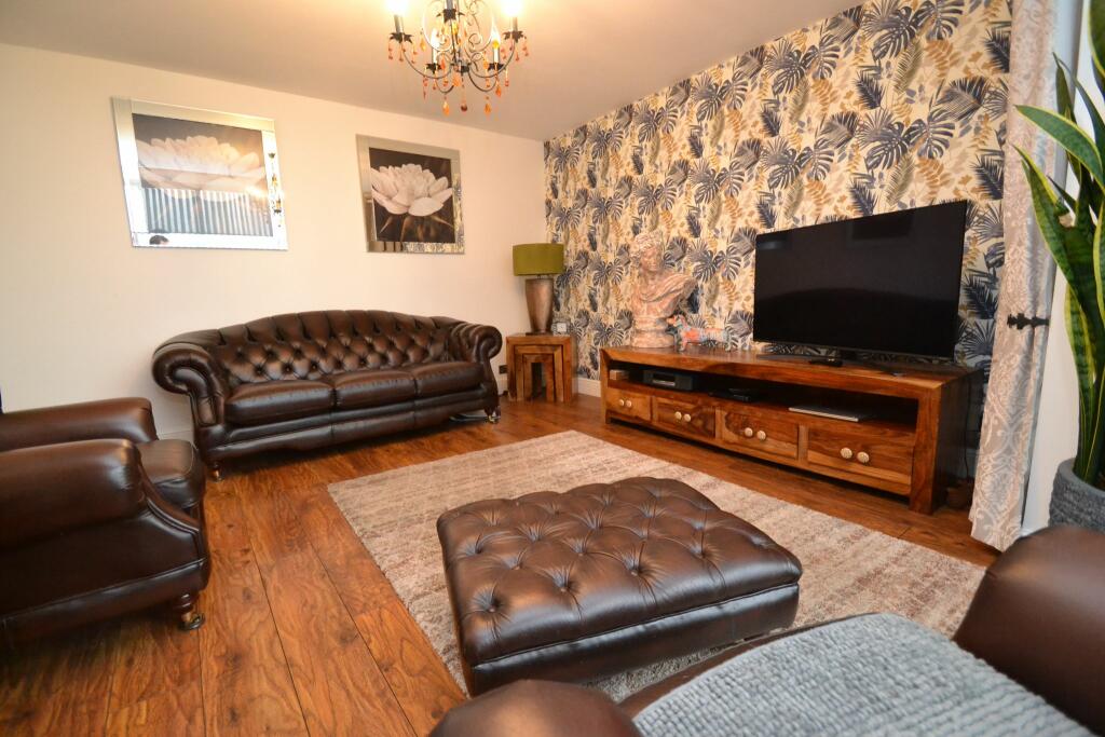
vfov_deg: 77.3
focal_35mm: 15
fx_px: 460
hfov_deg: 100.4
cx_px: 552
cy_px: 368
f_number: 3.5
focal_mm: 10
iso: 3200
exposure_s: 1/60
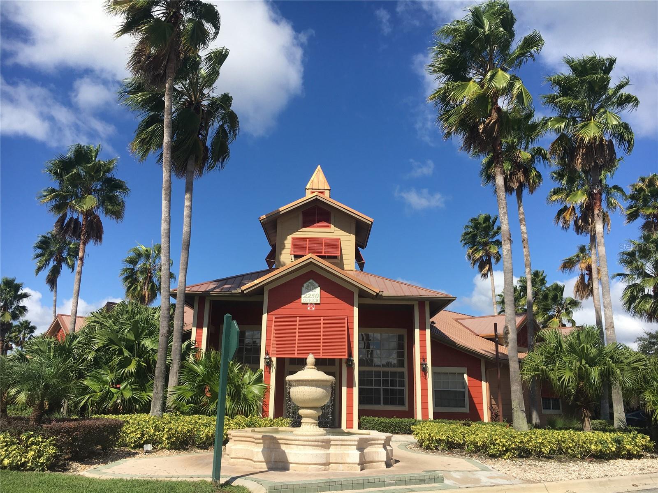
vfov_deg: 48.2
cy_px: 246
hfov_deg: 61.7
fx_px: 551
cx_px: 329
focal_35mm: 29
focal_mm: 4.15
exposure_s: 1/1789
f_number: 2.2
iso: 25
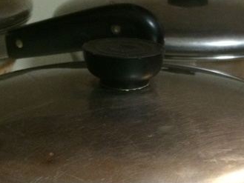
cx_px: 238
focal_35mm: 82
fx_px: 578
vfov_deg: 17.8
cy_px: 154
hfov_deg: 23.0
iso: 320
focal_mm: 4.12
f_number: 2.2
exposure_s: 1/30
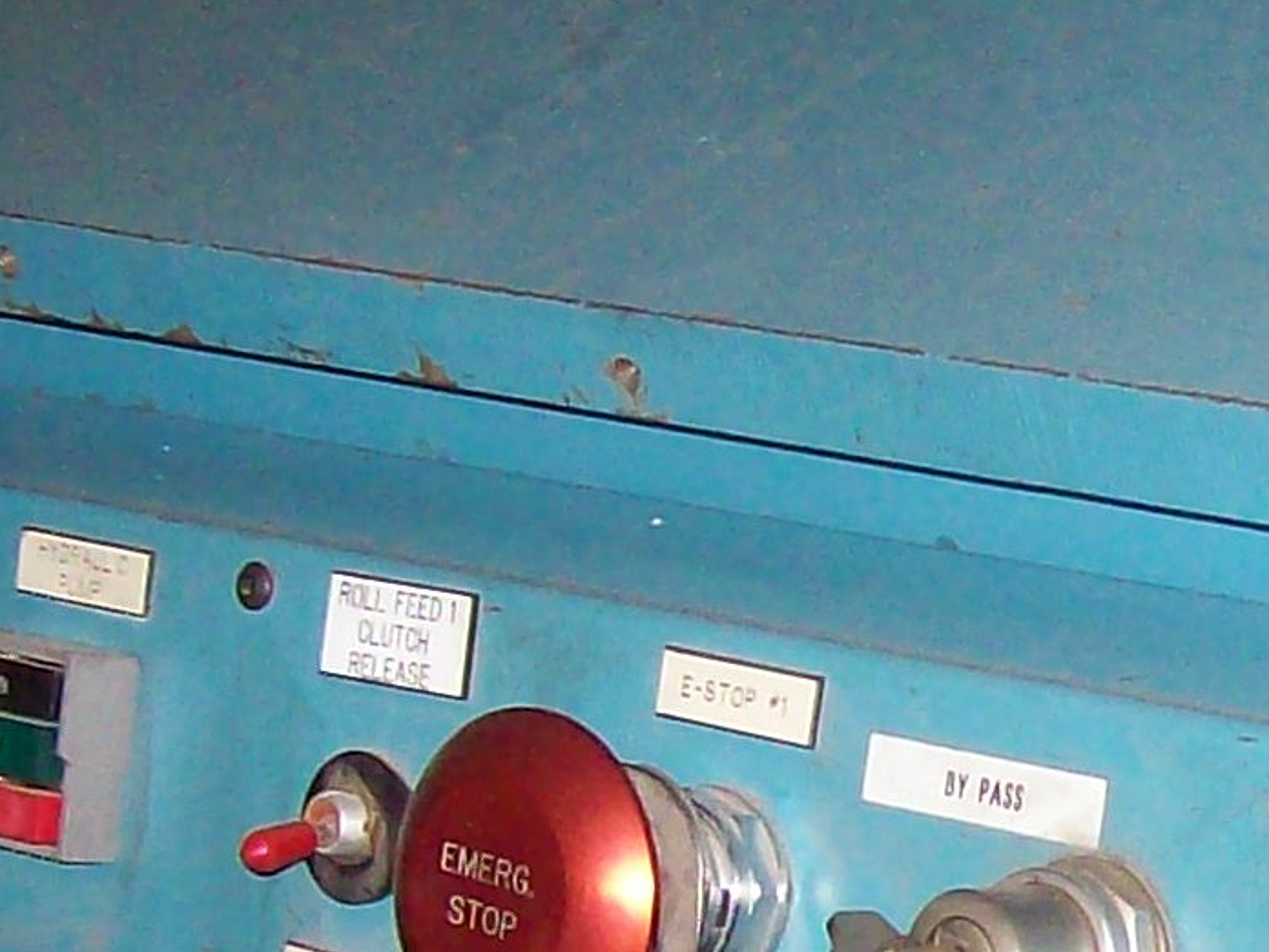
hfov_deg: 12.1
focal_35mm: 158
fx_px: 5792
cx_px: 1643
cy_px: 1043
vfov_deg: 9.3
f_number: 2.7
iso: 200
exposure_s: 1/64
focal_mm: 6
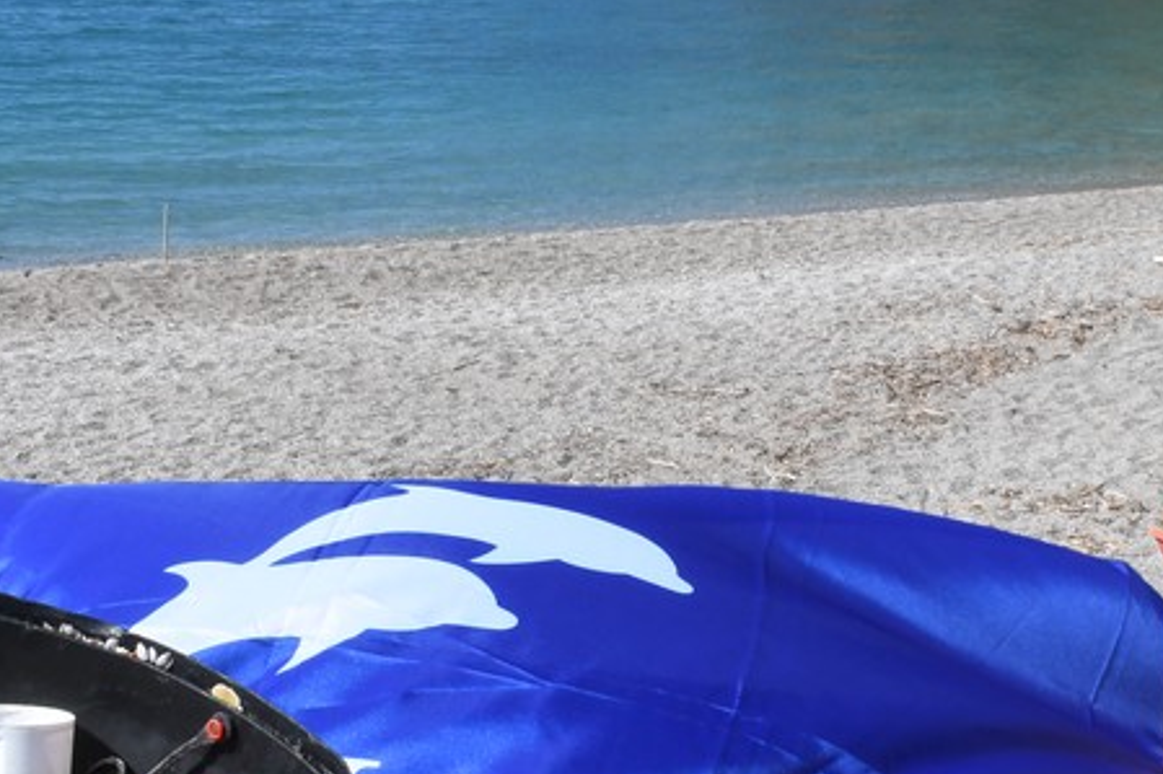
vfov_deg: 17.7
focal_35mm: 77
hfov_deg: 26.3
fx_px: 2486
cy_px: 428
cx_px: 679
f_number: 22
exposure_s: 1/160
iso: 400
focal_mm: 18
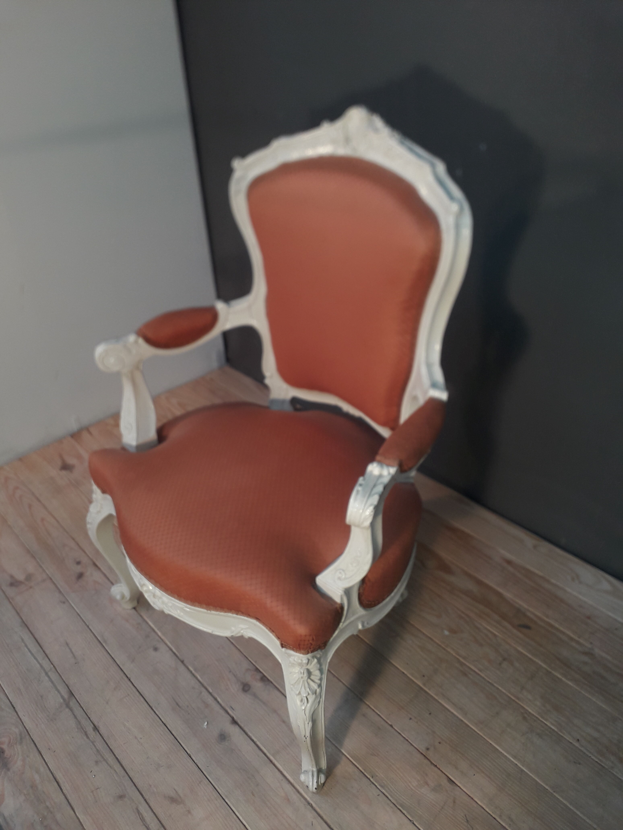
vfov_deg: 65.3
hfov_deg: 51.4
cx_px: 312
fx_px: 648
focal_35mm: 27
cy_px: 415
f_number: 1.9
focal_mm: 3.6
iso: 40
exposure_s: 1/50
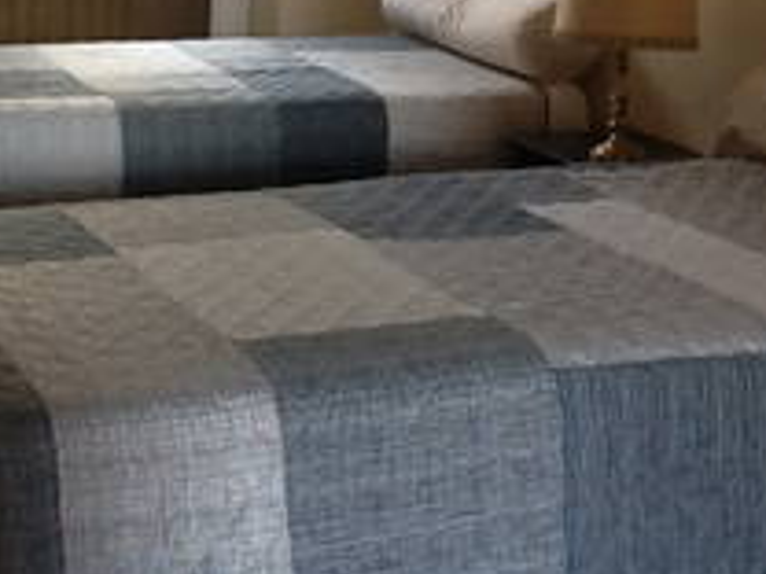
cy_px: 121
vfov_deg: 19.2
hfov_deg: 25.5
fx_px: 1682
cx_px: 247
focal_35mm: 76
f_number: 2.4
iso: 50
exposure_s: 1/30
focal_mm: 2.03
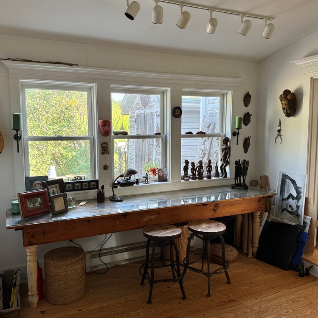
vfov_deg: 55.6
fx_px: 301
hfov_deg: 55.6
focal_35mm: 29
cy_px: 159
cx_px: 150
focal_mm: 6.76
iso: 200
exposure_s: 1/120
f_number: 1.78
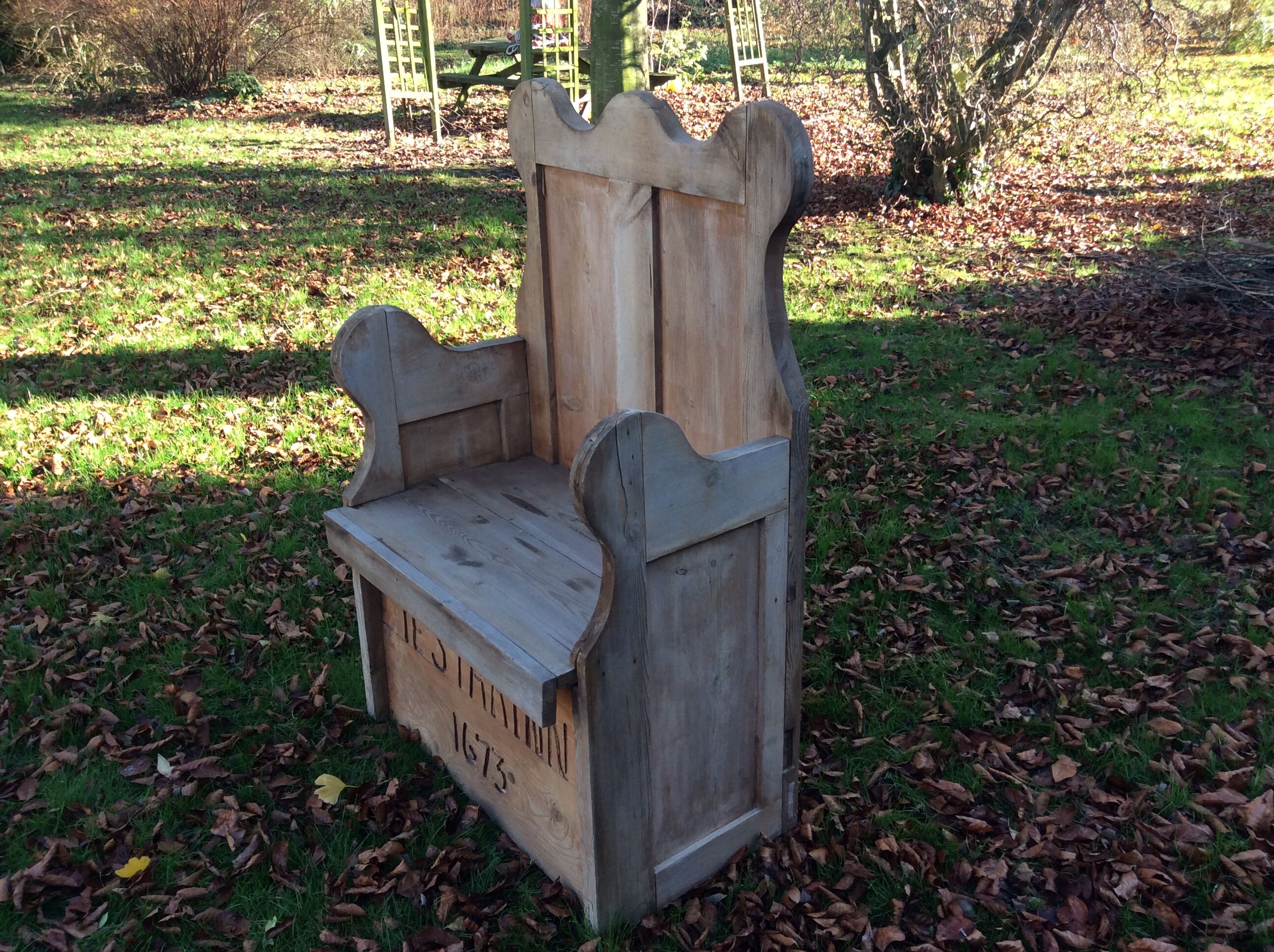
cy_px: 476
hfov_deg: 56.9
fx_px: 1176
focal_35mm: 32
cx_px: 637
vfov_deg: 44.1
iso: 32
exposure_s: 1/122
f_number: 2.4
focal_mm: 3.3
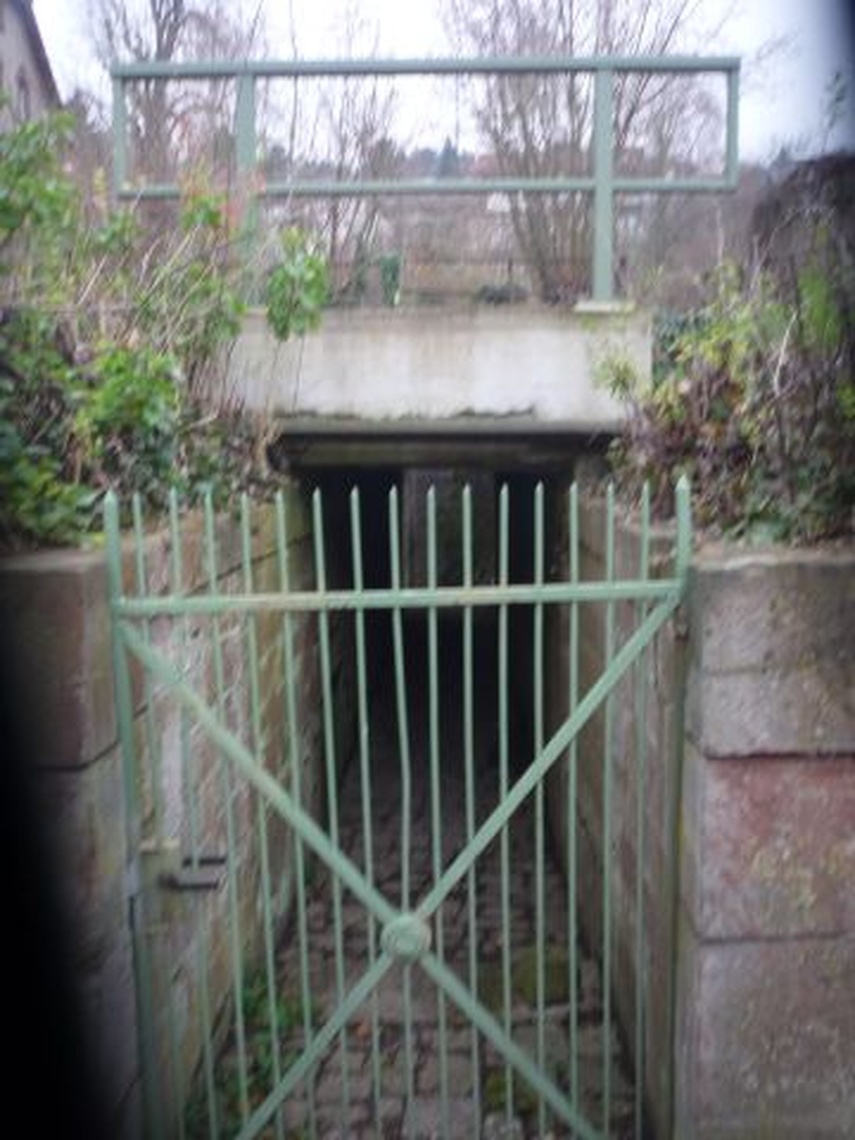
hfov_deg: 44.2
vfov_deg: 56.8
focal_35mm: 32
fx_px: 1054
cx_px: 428
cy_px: 570
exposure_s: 1/30
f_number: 3.3
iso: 125
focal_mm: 5.2
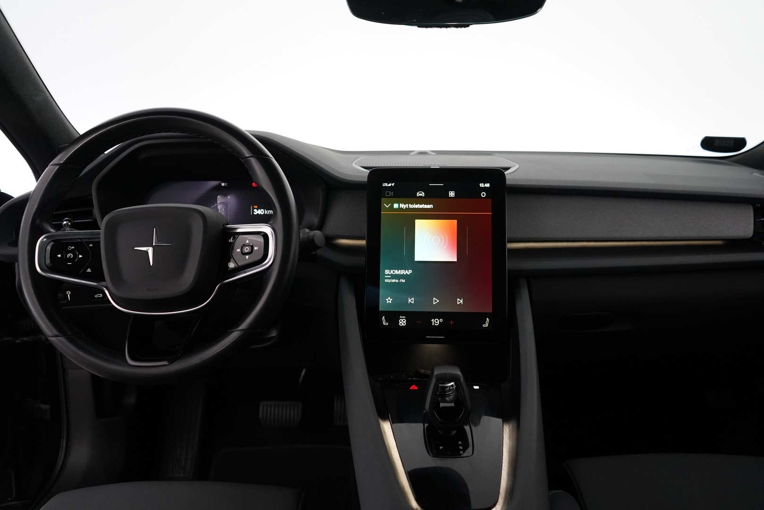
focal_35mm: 28
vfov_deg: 46.4
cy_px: 255
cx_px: 382
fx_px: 594
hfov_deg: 65.5
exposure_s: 1/80
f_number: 3.5
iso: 4000
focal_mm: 28
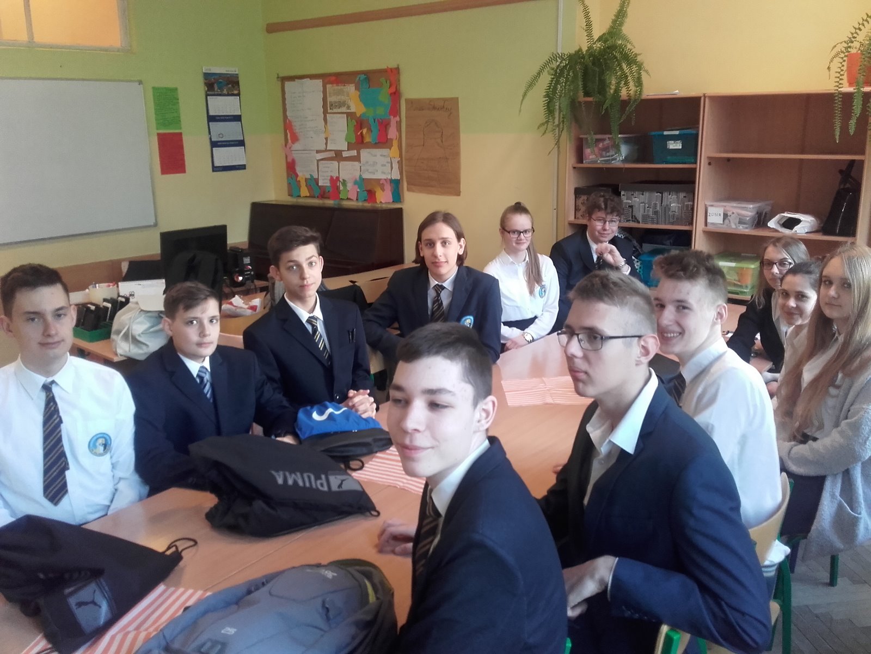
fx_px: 780
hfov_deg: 58.4
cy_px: 327
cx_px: 436
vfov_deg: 45.4
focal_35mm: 31
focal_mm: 3.31
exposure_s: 1/20
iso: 110
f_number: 2.2
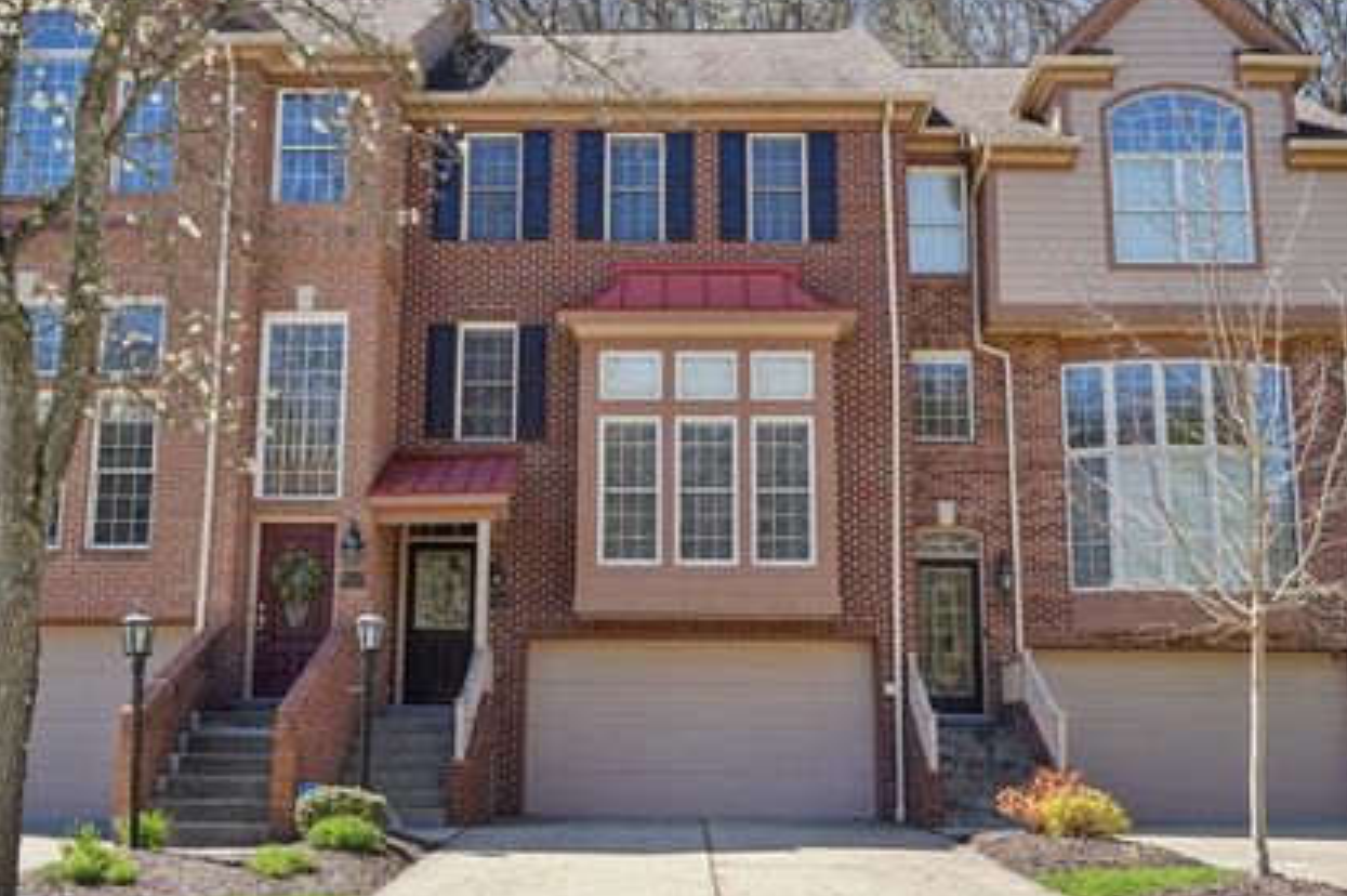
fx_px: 1533
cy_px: 466
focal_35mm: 41
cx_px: 626
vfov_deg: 32.6
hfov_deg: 47.4
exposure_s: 1/320
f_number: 8
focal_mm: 34
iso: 500
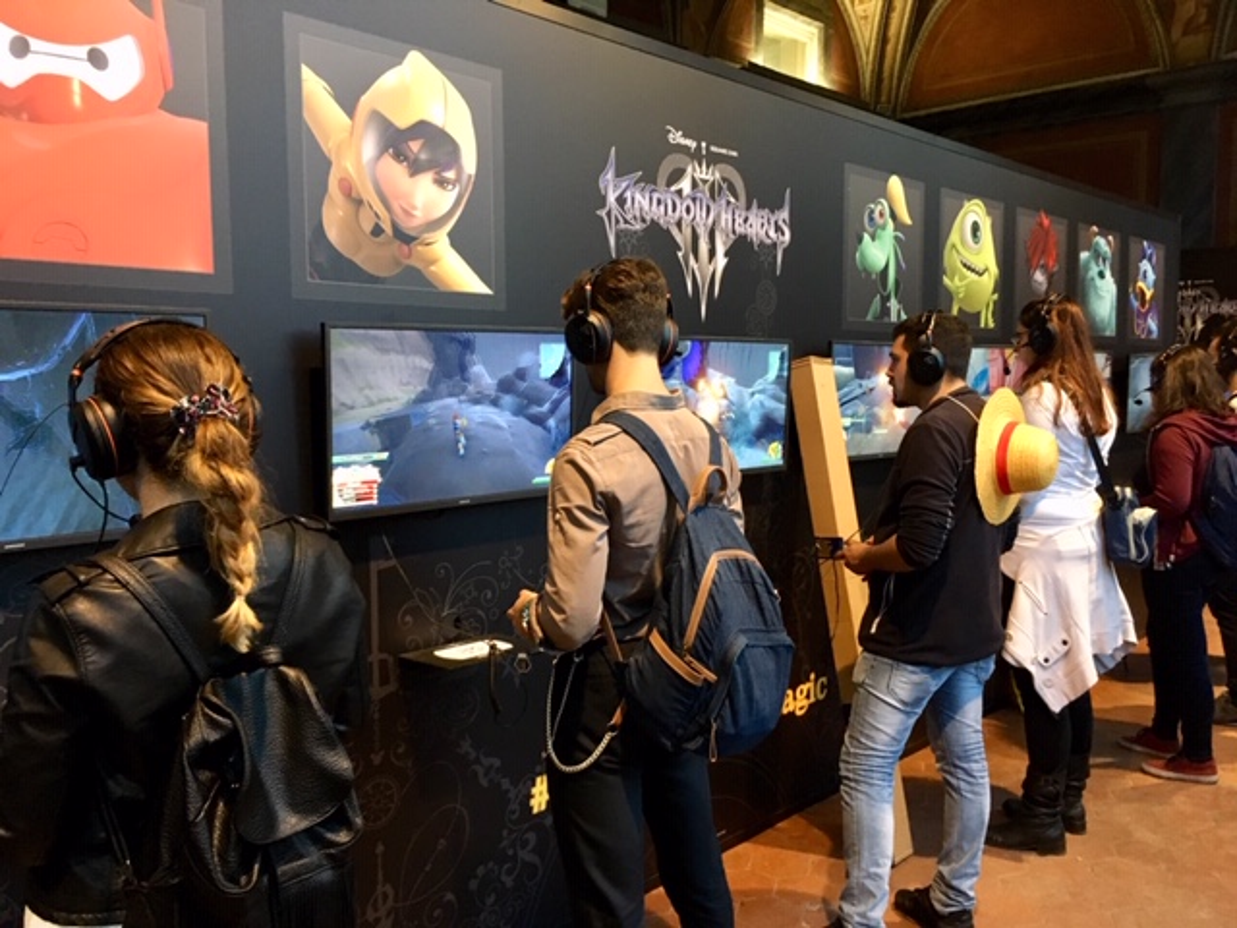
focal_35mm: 29
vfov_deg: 48.2
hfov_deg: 61.7
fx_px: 1036
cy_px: 464
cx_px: 618
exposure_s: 1/25
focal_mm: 4.15
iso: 200
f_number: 2.2
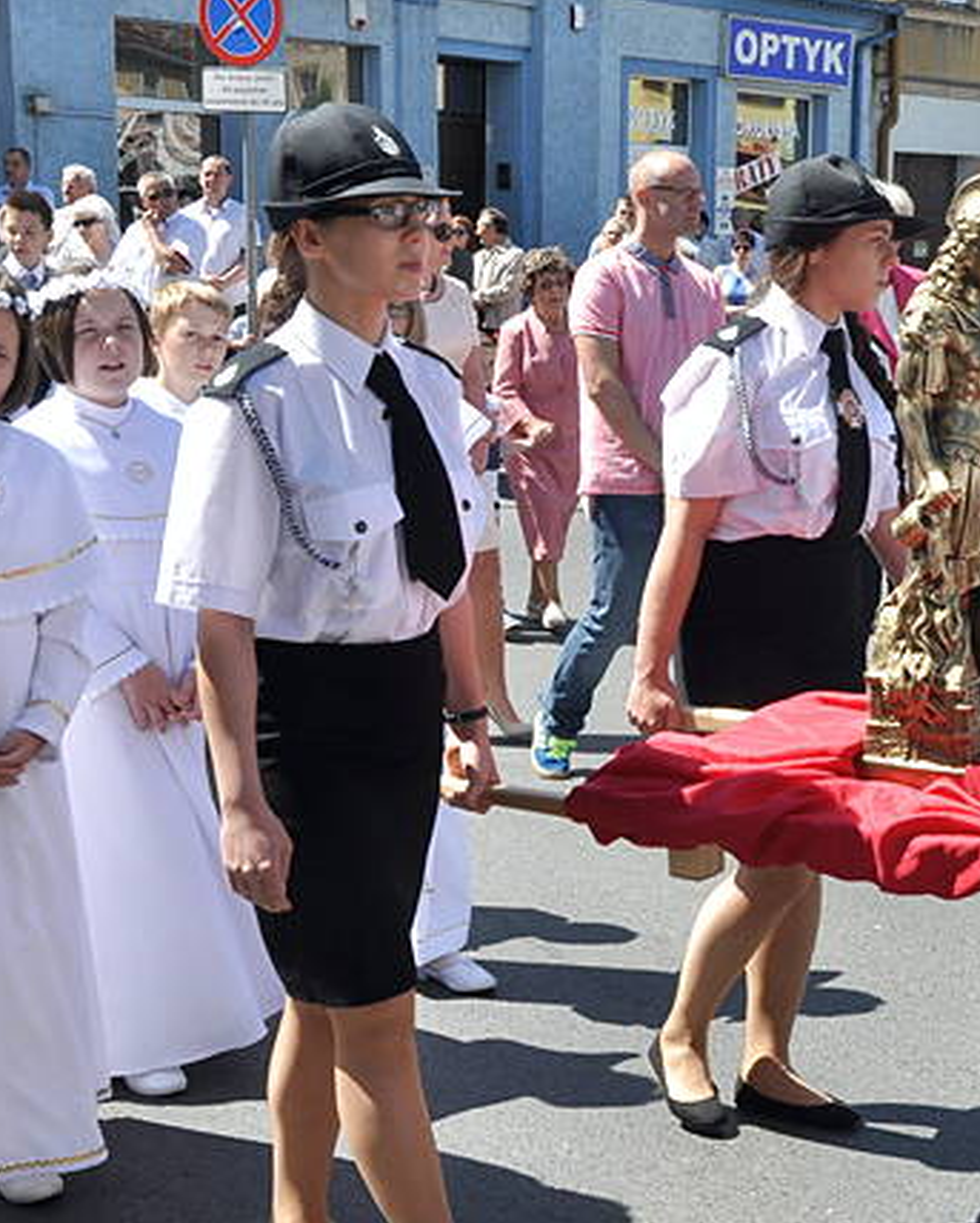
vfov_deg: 28.3
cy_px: 639
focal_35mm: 67
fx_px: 2427
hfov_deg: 22.0
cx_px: 969
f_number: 10
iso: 400
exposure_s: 1/400
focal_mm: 24
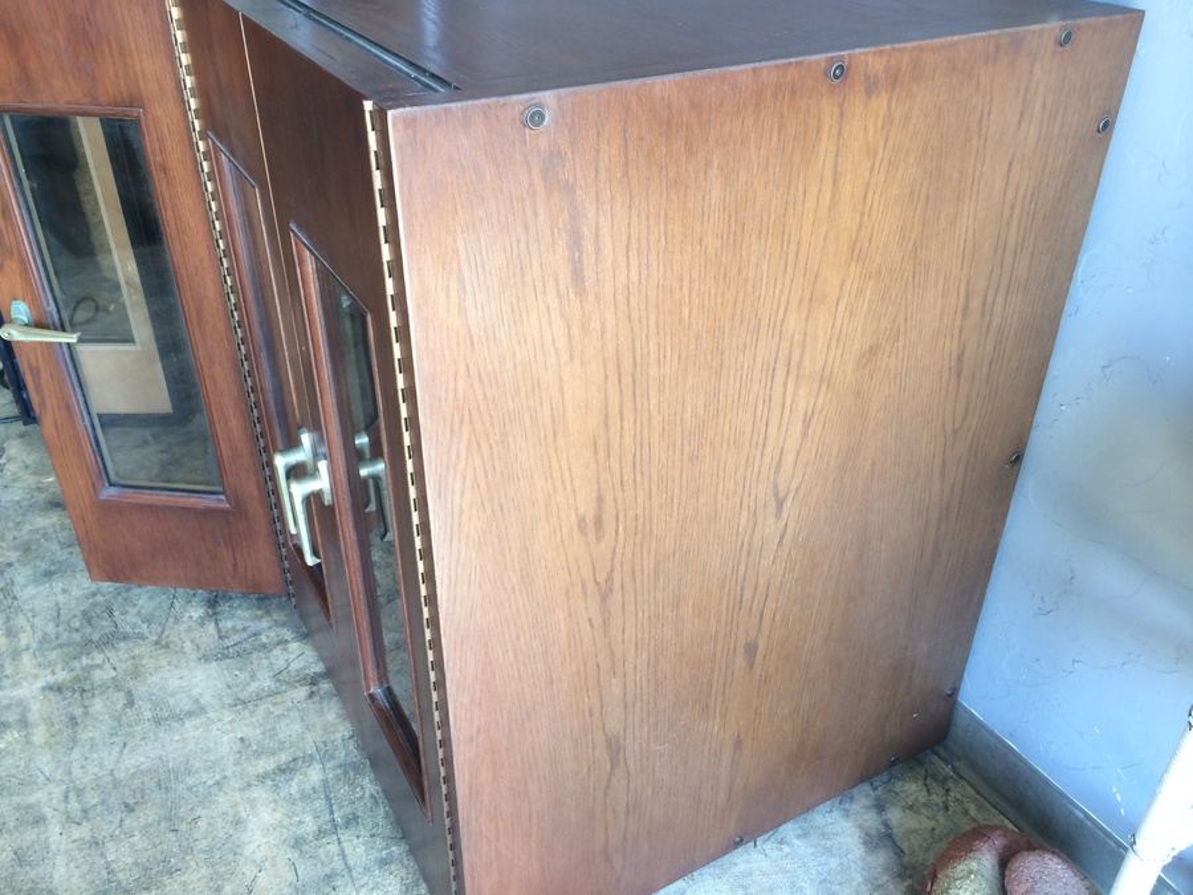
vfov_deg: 46.8
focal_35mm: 30
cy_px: 448
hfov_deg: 60.0
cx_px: 596
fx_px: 1034
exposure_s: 1/30
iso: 64
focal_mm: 4.12
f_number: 2.2
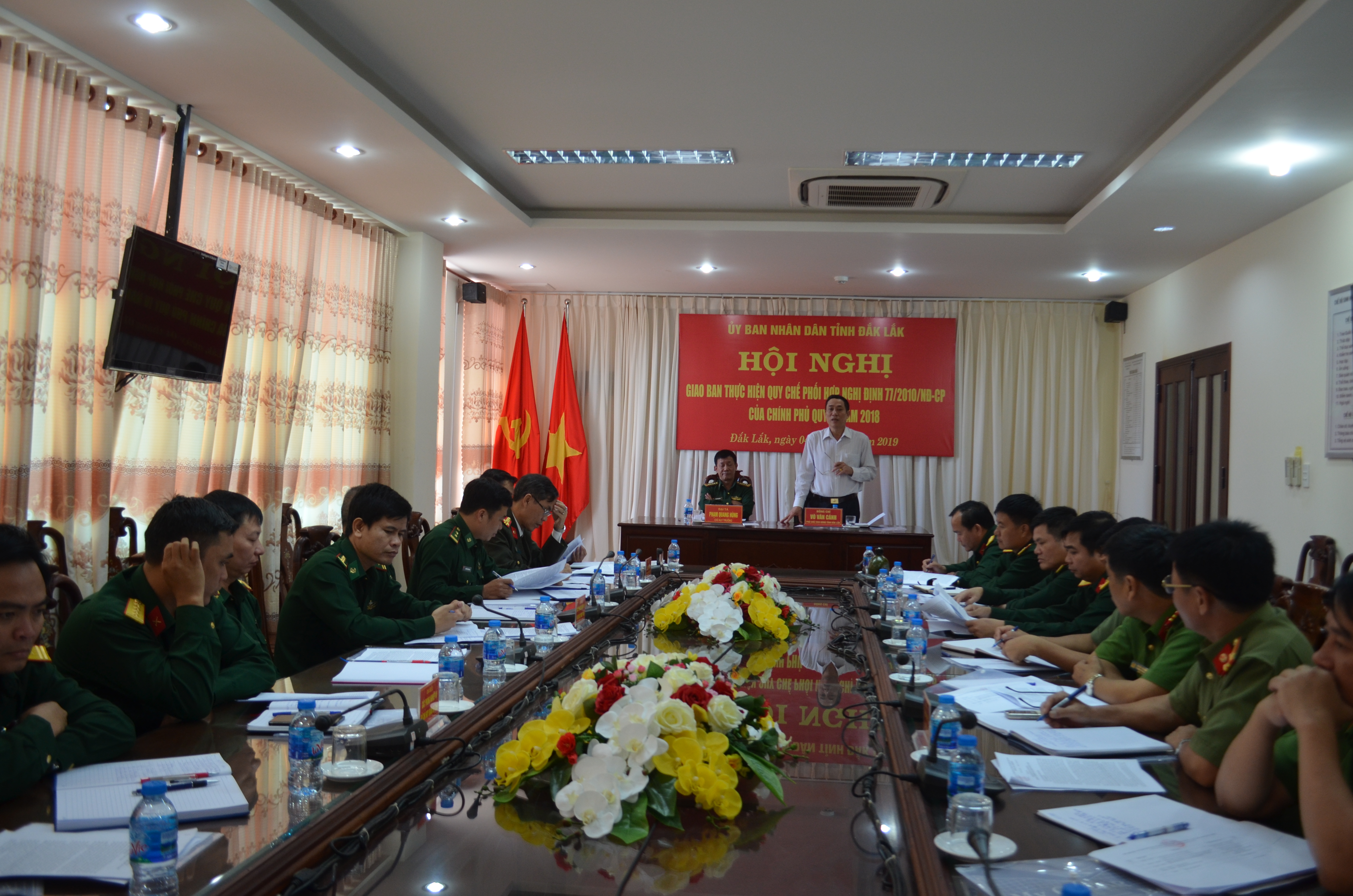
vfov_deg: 43.4
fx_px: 1125
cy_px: 448
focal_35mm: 30
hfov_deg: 62.0
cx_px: 676
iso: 400
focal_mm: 20
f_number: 4.5
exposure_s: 1/80
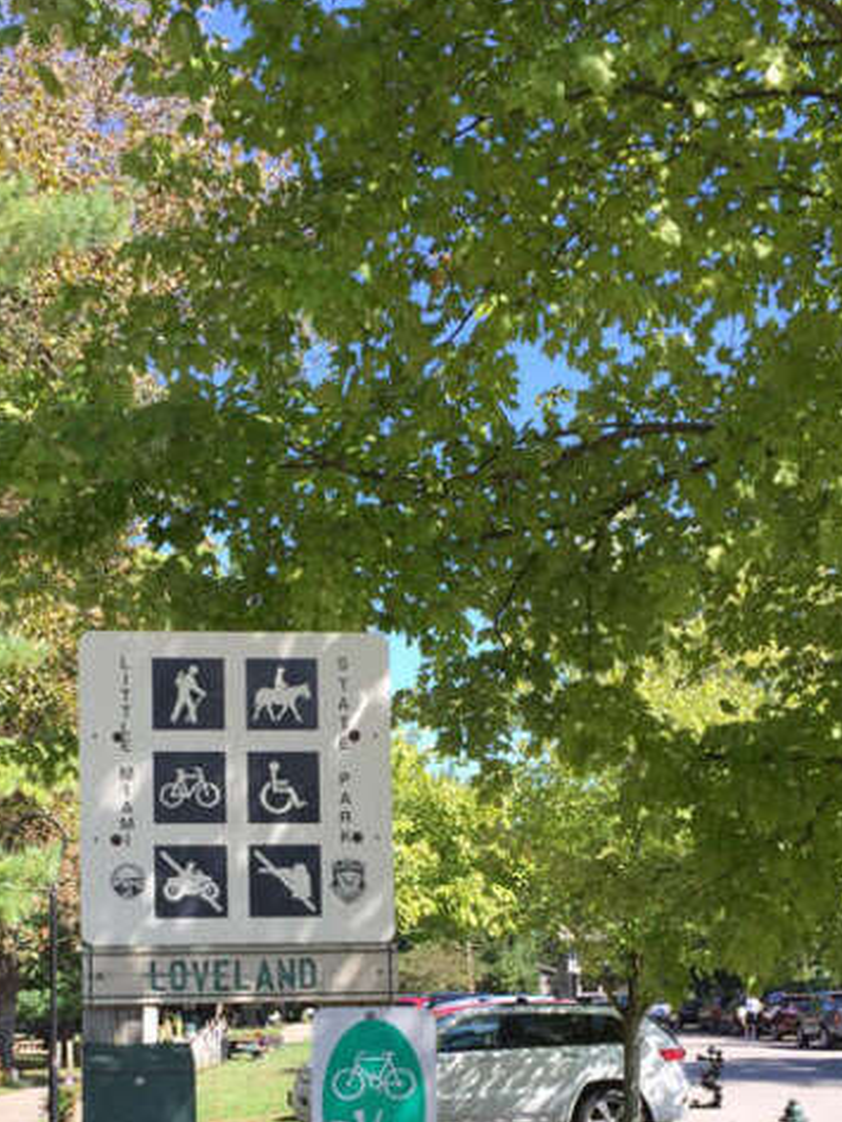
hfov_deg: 29.5
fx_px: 1588
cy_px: 878
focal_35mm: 49
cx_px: 275
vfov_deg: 37.7
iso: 32
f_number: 2.2
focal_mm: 4.15
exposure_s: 1/565
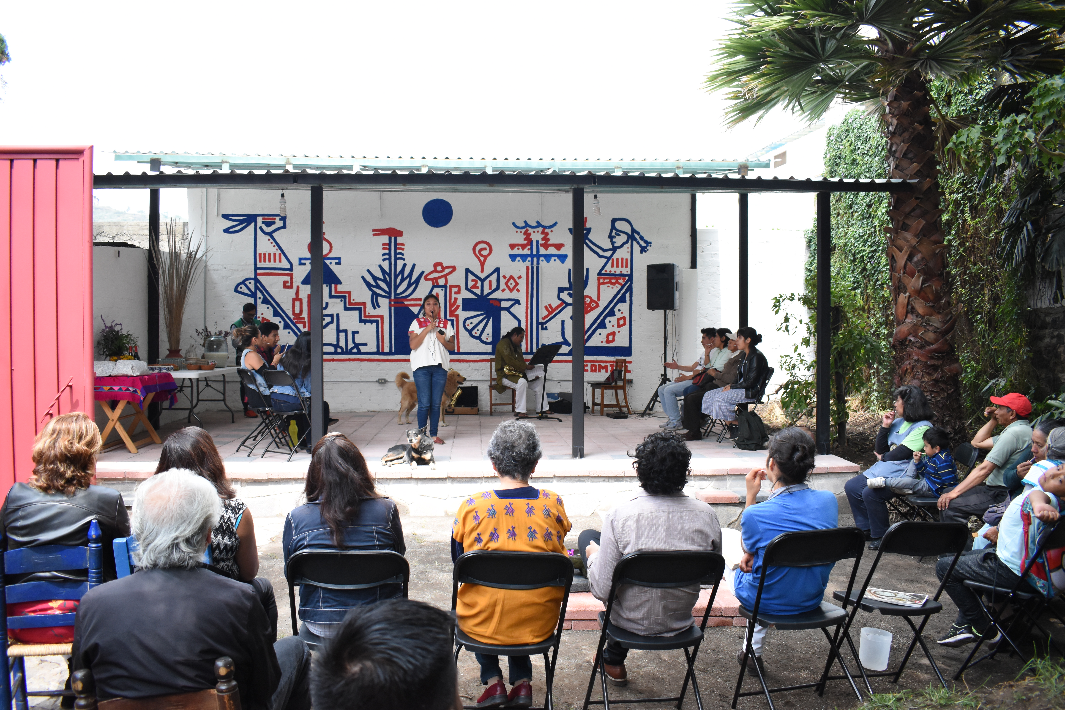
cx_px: 532
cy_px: 355
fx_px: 799
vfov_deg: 47.9
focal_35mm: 27
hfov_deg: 67.4
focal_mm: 18
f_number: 4
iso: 1250
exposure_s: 1/1000
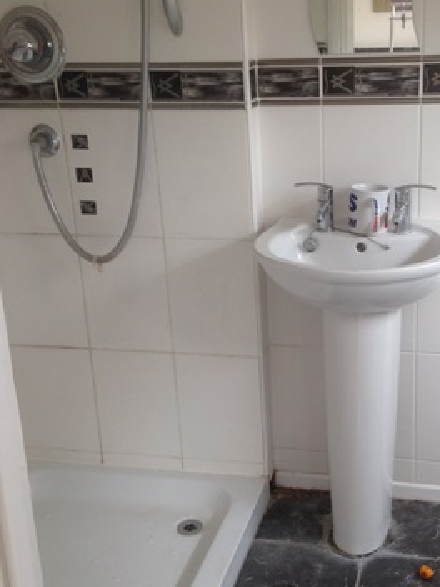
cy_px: 289
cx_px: 307
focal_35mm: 50
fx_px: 847
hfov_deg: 28.8
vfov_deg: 38.2
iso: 50
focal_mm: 4.12
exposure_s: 1/40
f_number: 2.4
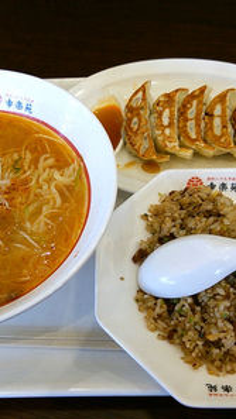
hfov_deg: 26.9
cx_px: 79
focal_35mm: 44
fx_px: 490
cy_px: 210
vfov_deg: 46.4
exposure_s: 1/59
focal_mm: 4.06
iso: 40
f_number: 1.94
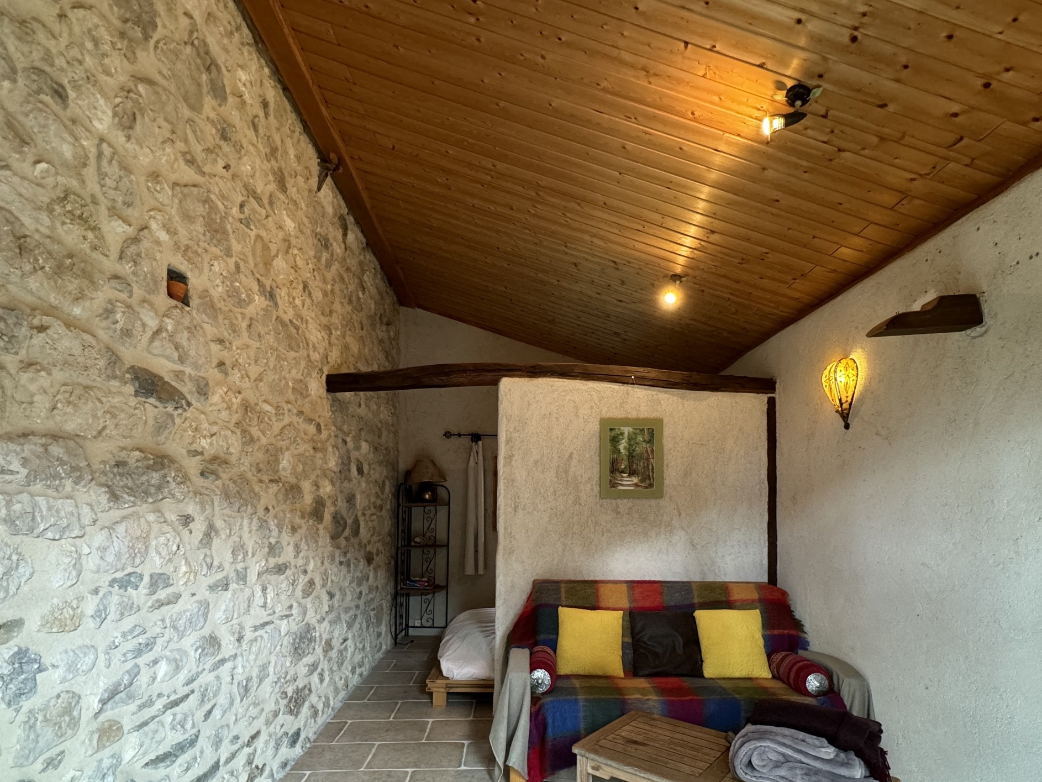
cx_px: 545
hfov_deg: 84.6
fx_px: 572
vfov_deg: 67.7
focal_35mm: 19
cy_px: 485
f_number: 2.2
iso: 400
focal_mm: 2.22
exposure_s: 1/50
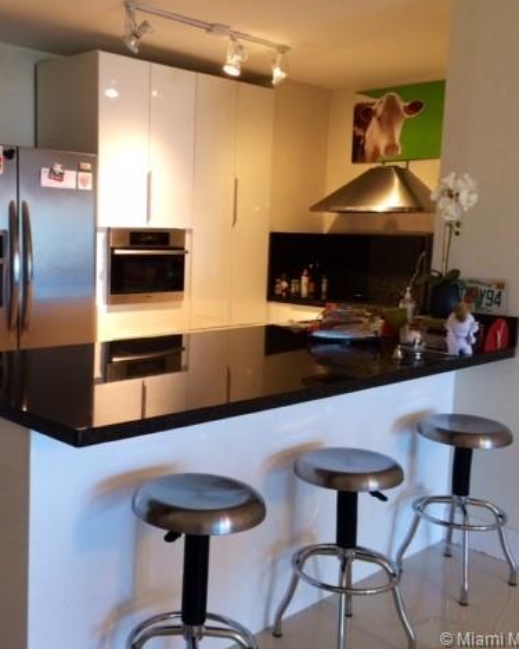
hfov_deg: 37.0
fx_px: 768
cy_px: 320
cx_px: 185
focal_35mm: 40
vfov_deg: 45.8
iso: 125
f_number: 2.2
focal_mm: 4.12
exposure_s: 1/30
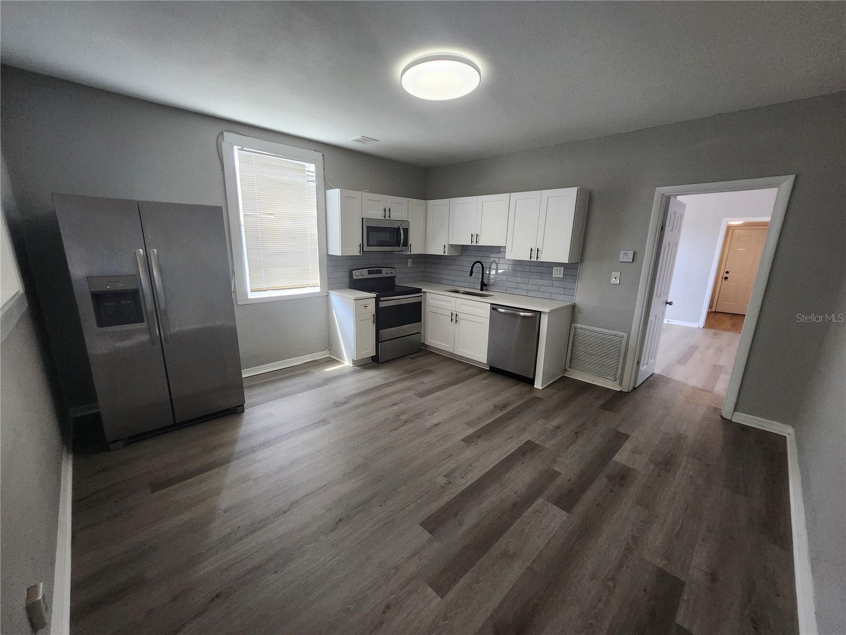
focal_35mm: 13
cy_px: 318
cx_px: 423
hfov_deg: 106.2
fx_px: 318
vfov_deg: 89.9
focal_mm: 1.74
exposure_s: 1/60
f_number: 2.2
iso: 200
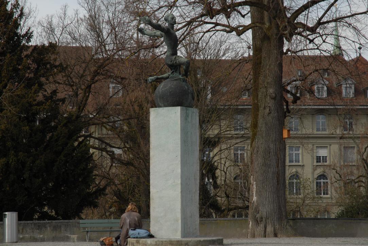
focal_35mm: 105
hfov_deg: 19.4
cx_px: 184
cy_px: 123
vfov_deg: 13.1
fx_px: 1075
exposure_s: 1/180
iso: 100
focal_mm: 70
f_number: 7.1
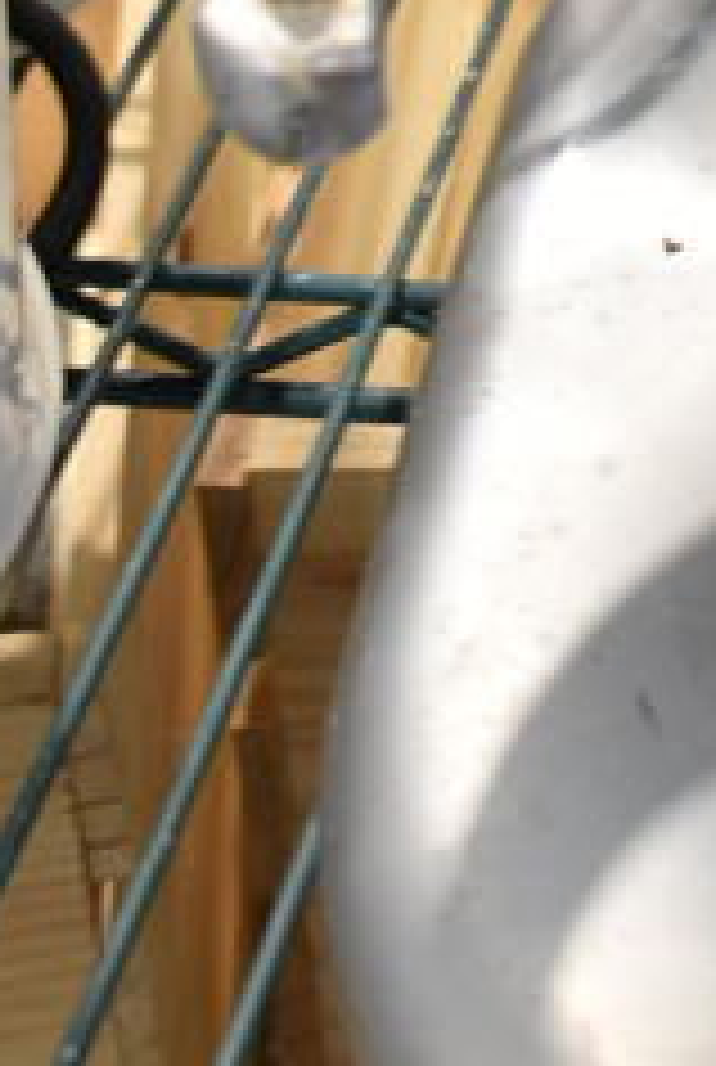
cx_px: 1135
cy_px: -407
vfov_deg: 15.2
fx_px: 3772
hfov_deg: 10.4
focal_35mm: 127
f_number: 3.8
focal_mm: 22
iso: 640
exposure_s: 1/30
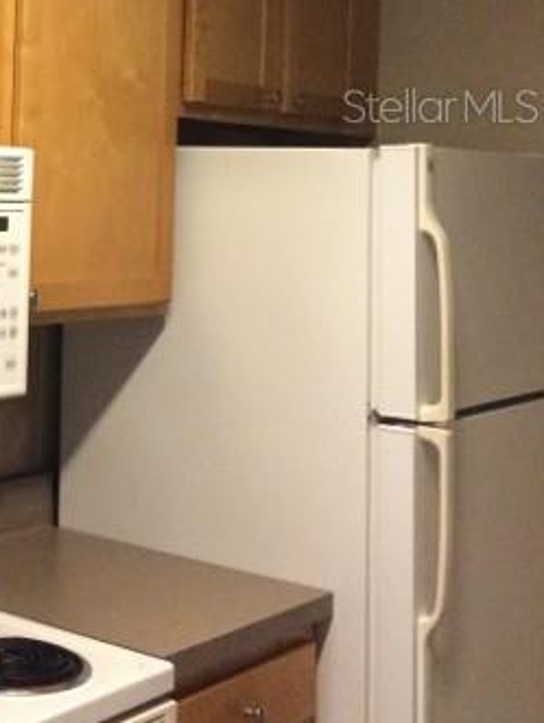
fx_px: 1464
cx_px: -107
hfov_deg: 19.8
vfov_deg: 27.0
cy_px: 105
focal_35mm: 70
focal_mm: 4.15
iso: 250
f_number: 2.2
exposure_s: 1/30
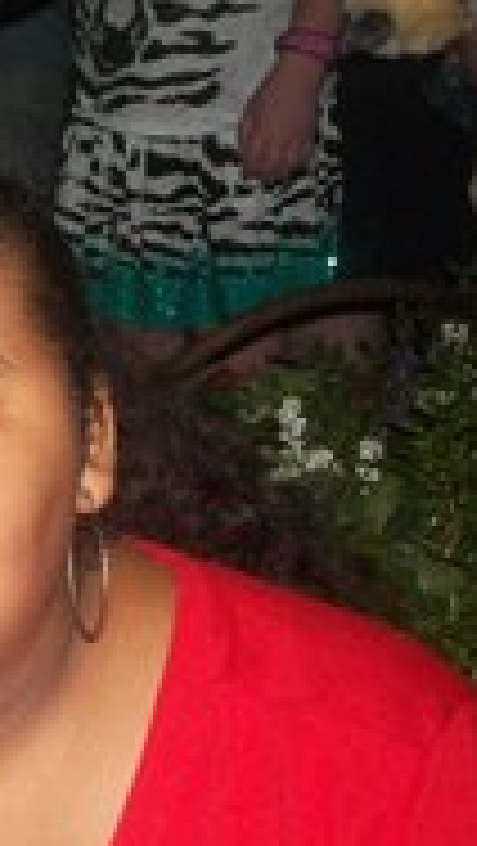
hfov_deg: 13.6
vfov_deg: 26.2
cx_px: -333
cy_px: 400
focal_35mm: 81
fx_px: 1818
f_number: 4.5
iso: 160
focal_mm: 6.3
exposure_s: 1/30
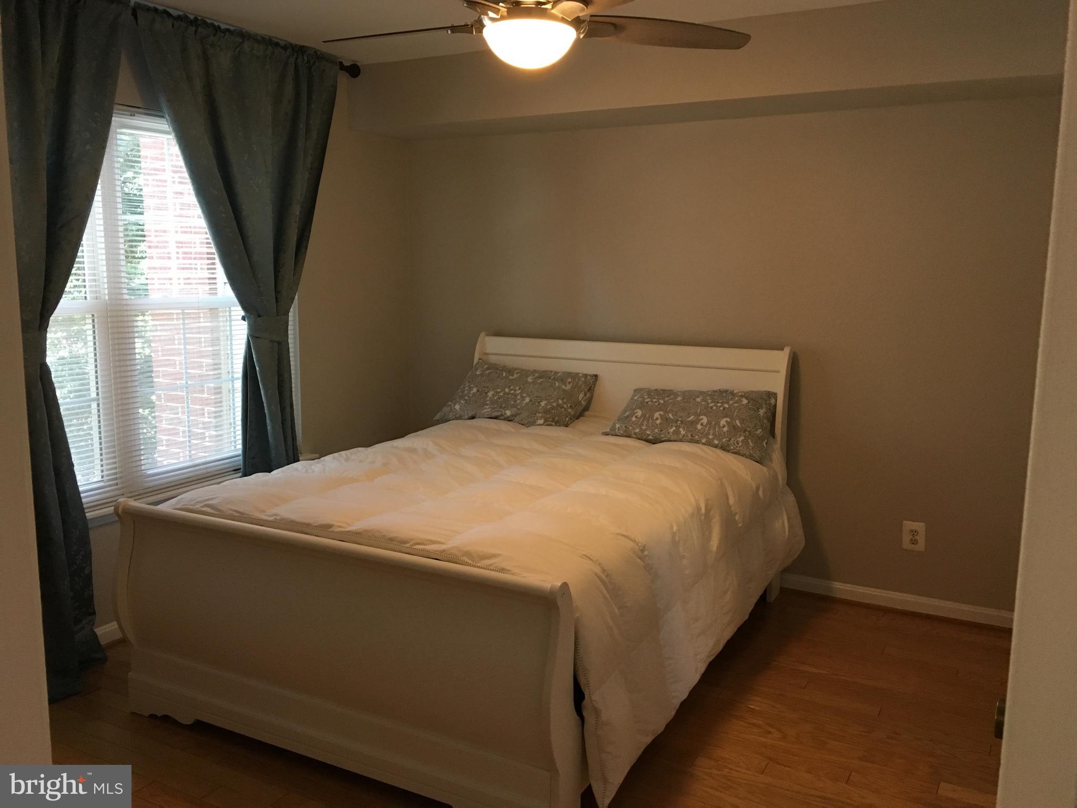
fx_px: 902
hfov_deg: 61.7
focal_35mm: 29
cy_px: 404
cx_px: 538
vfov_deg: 48.2
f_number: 2.2
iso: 125
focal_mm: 4.15
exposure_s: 1/30
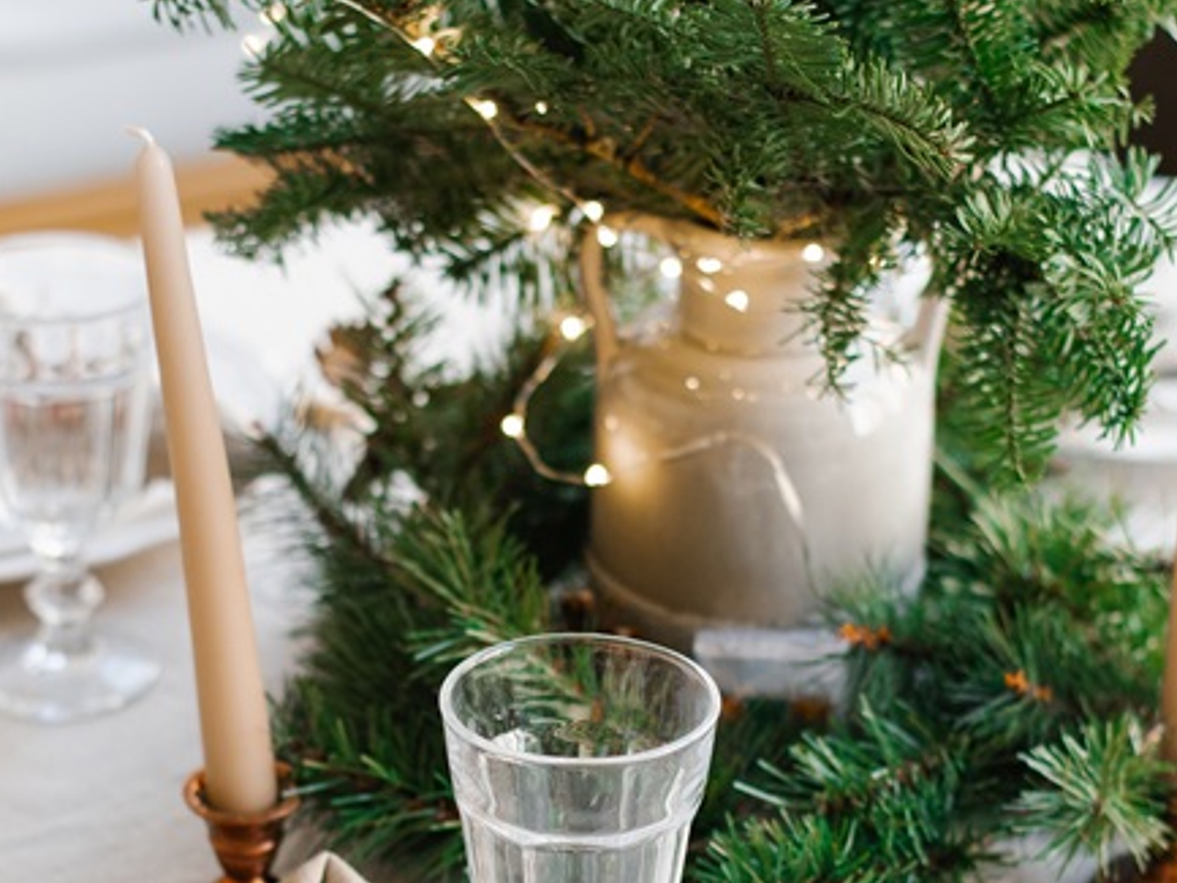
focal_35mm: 111
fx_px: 3775
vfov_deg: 13.2
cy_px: 792
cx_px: 560
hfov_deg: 17.7
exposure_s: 1/200
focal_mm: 50
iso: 200
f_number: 2.8
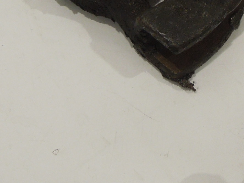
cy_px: -57
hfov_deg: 12.5
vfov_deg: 9.3
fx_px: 1106
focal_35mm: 157
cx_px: 227
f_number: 3.9
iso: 220
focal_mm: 7.8
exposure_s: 1/50
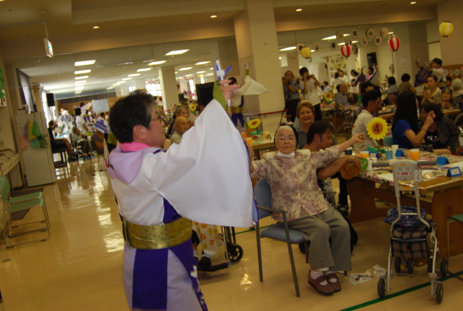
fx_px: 464
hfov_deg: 53.0
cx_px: 232
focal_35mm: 36
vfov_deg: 37.0
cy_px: 156
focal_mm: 24
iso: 400
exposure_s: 1/60
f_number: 3.5
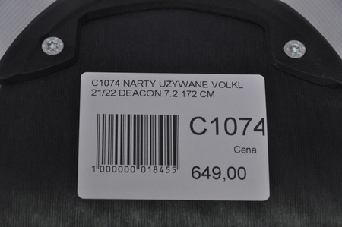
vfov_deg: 8.7
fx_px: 1495
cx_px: 171
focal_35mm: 158
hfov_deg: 13.1
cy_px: 114
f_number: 9.5
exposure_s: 1/125
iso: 3200
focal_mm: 105
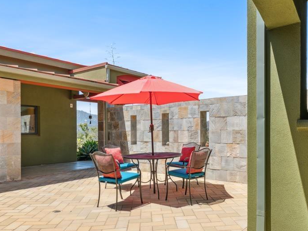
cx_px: 181
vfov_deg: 47.9
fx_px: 258
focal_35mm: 29
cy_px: 140
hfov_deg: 61.3
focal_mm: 16
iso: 400
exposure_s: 1/250
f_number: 8
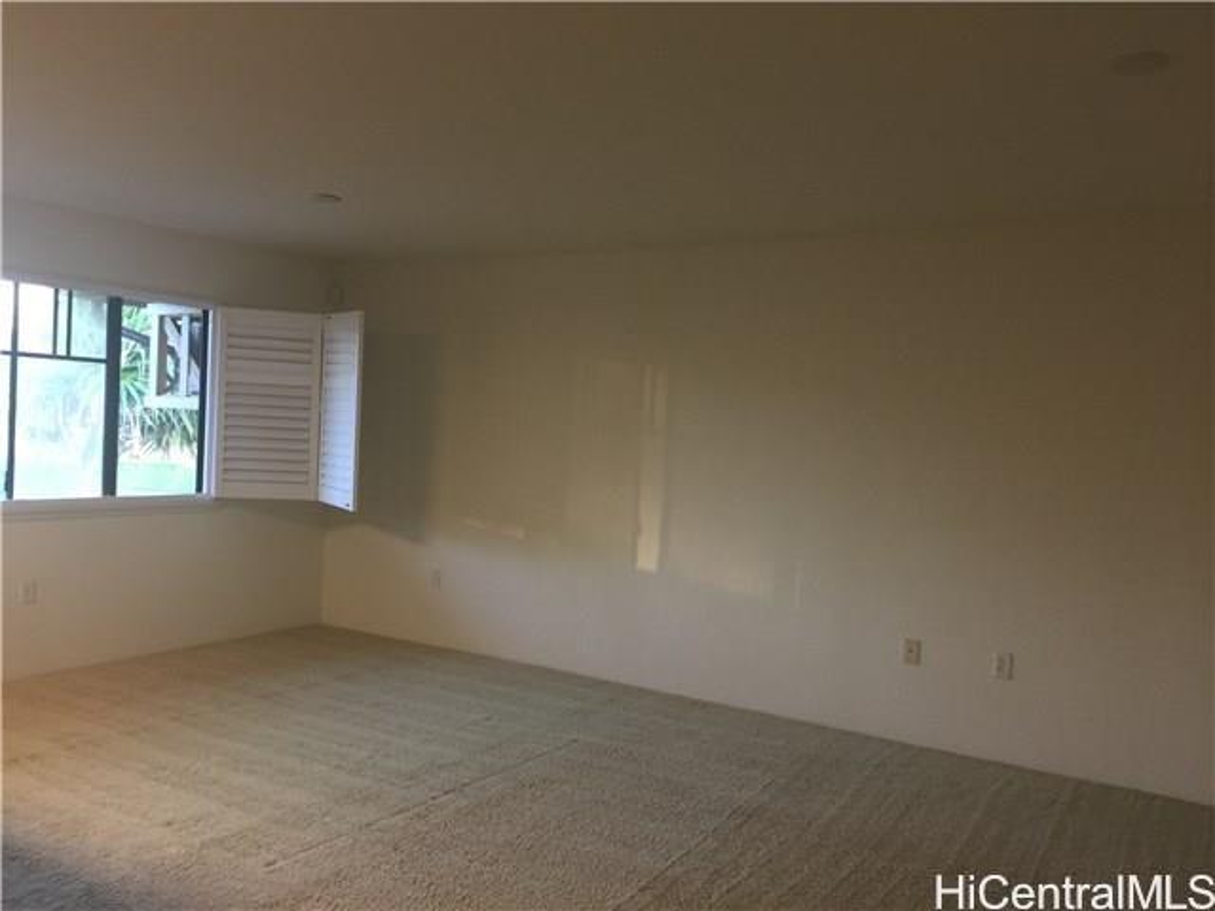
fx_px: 1018
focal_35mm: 29
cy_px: 456
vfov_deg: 48.2
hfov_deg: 61.7
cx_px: 608
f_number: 2.2
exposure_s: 1/15
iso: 80
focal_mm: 4.15
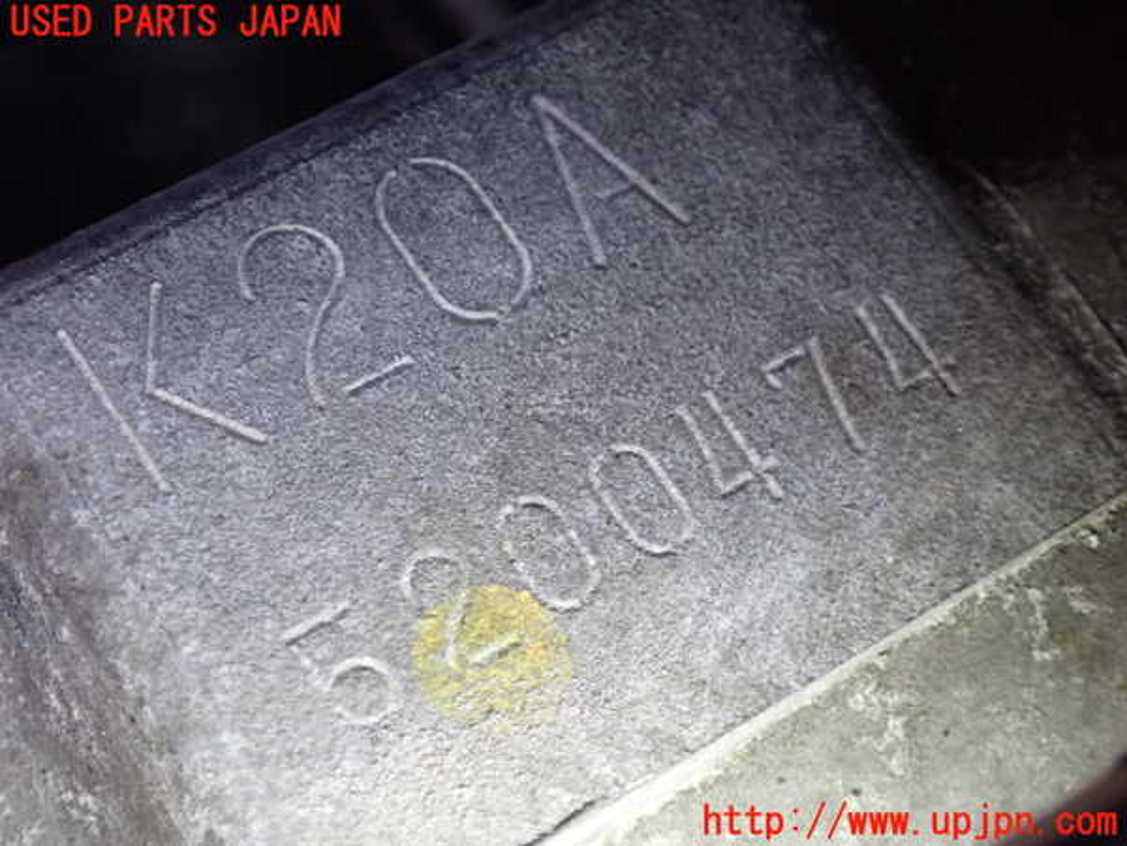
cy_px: 423
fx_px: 3256
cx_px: 564
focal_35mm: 100
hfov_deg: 19.6
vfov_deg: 14.8
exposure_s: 1/100
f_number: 4.9
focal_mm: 18
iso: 250
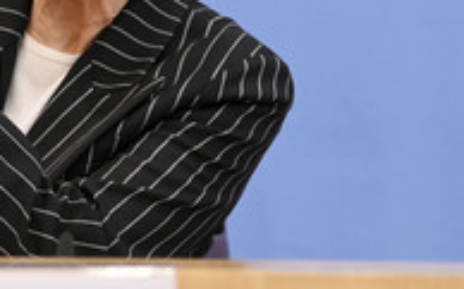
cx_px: -63
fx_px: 2755
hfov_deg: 9.5
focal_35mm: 218
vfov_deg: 6.0
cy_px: -57
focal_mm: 92
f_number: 5
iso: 3200
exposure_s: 1/640
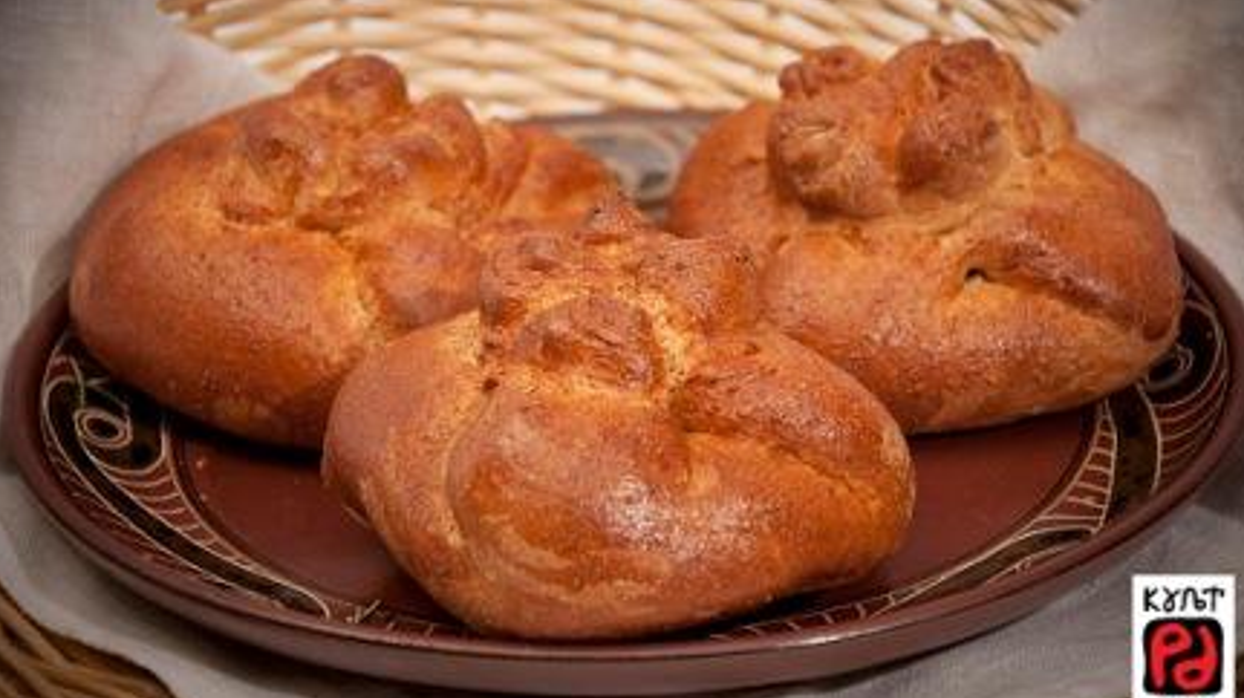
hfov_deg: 12.6
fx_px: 5656
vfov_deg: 7.1
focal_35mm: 172
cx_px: 618
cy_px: 314
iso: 200
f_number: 5.6
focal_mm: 105
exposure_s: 1/100
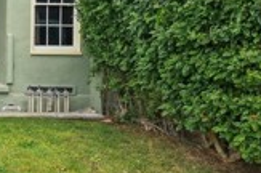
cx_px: -147
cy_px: 42
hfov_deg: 25.4
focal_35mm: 55
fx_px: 398
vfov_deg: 24.2
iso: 100
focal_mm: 14
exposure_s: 1/50
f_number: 7.1
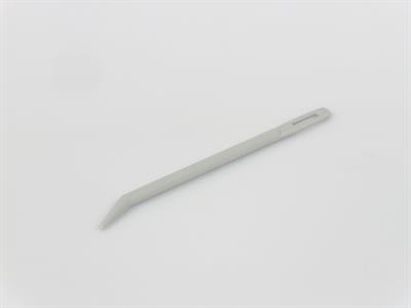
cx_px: 206
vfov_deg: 10.9
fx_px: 1613
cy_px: 154
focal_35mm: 136
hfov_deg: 14.5
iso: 100
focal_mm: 27.85
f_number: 3
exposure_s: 1/43.6
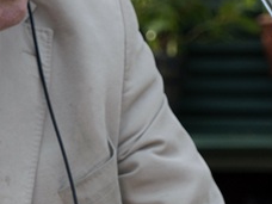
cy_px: 45
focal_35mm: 404
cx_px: 76
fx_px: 3174
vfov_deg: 3.7
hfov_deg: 4.9
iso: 400
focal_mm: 60
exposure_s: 1/640
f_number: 4
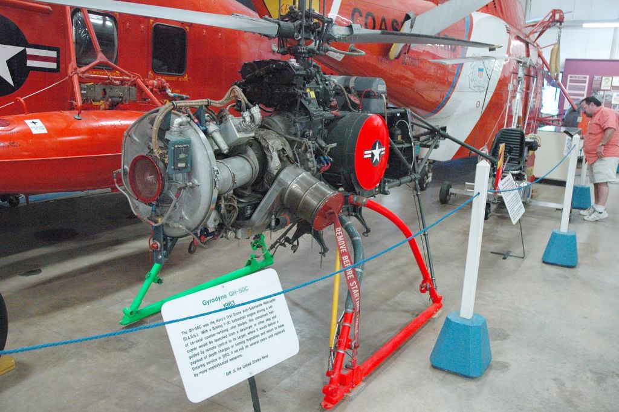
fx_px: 567
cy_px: 206
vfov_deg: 39.9
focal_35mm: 33
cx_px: 310
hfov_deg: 57.3
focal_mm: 22
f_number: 3.8
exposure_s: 1/40
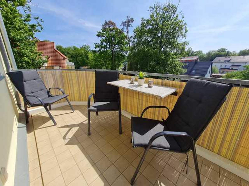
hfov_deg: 106.2
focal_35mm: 13
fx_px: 94
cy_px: 93
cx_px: 124
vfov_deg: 89.9
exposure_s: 1/1500
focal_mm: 1.74
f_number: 2.2
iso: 50
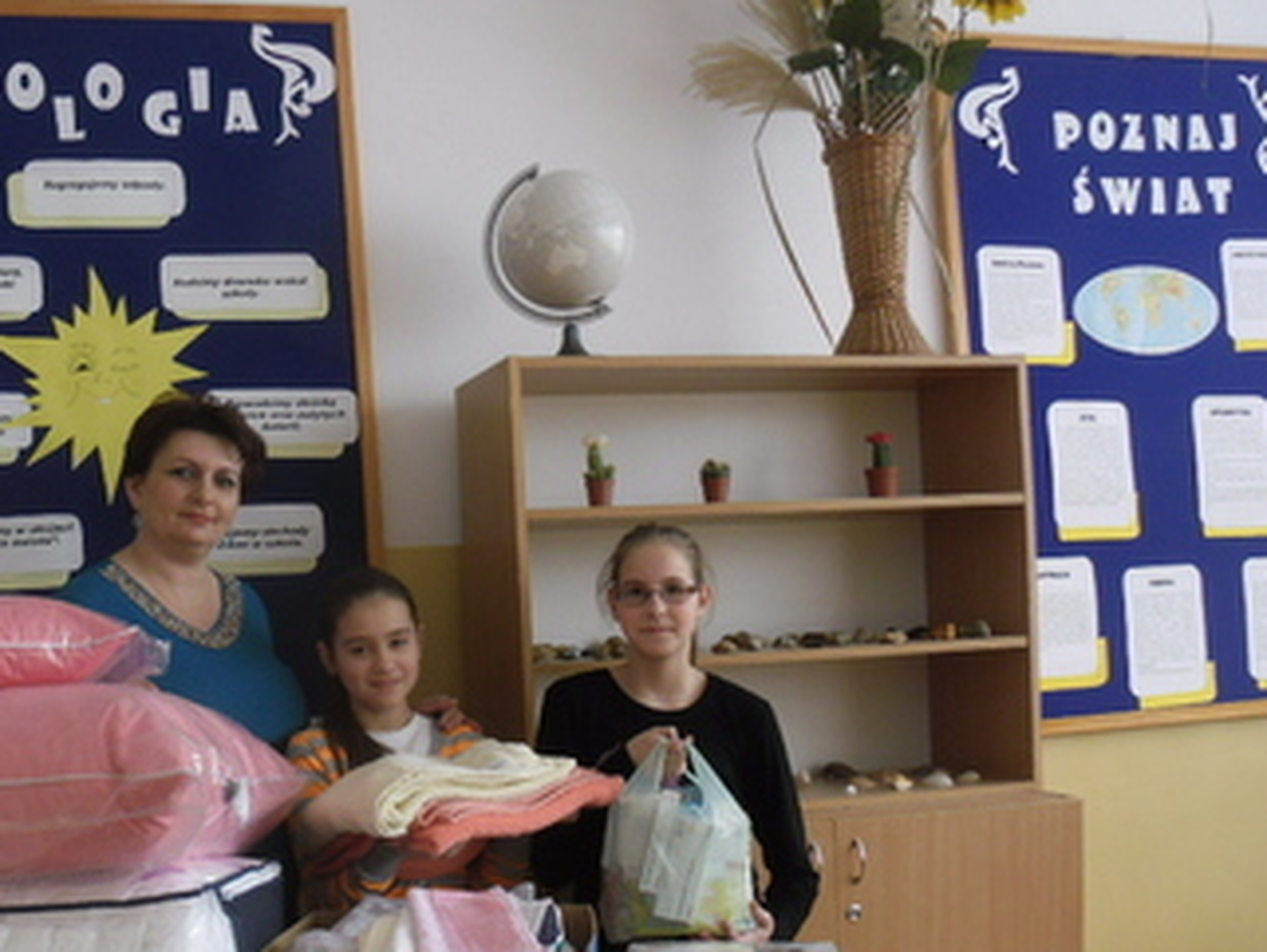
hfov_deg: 44.0
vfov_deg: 33.9
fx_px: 1538
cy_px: 670
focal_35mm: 42
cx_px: 395
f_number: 3.5
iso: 100
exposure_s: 1/60
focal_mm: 4.9
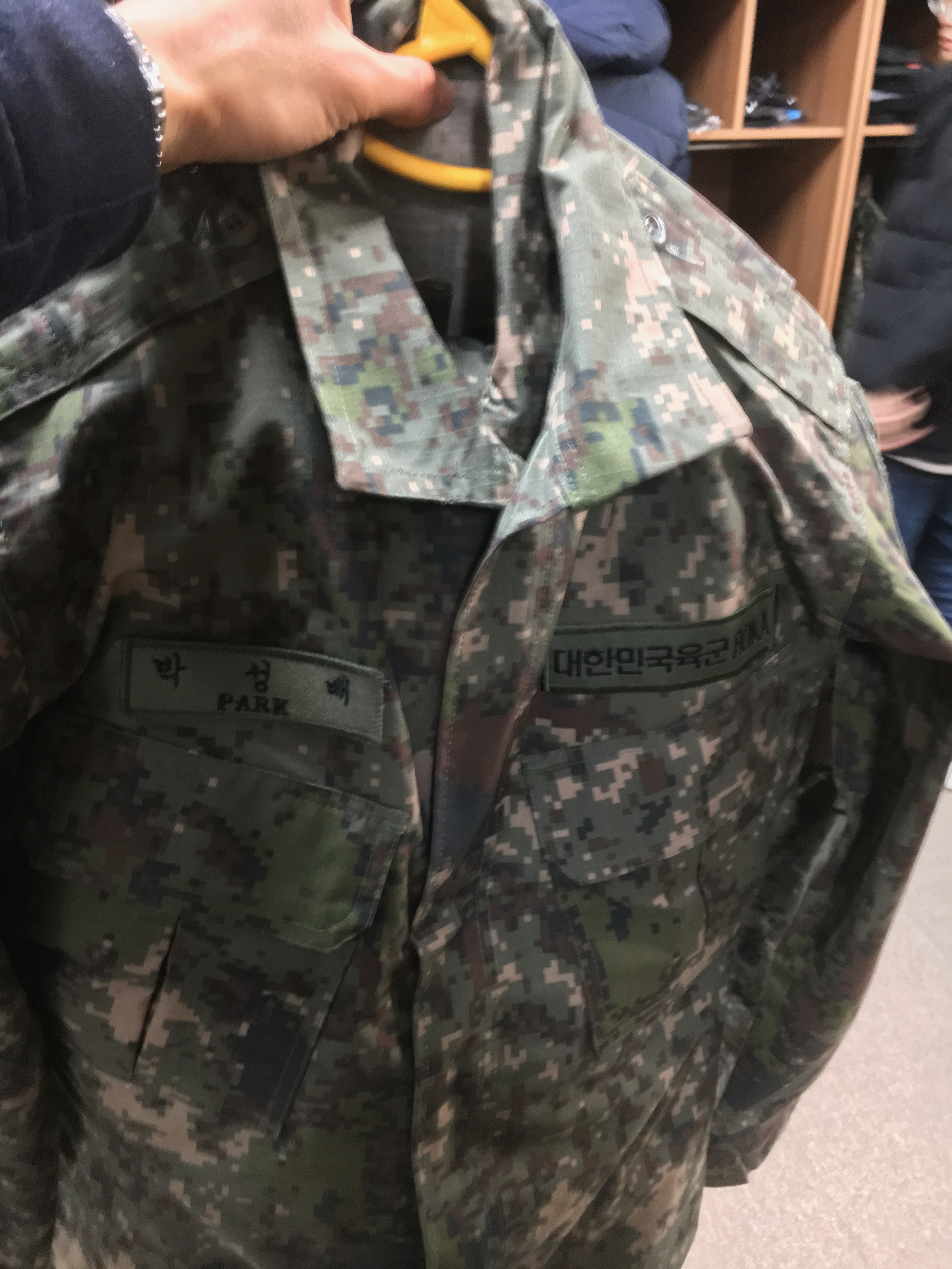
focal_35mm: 29
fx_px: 1063
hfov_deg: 48.2
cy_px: 634
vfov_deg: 61.7
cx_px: 476
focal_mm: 4.15
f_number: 2.2
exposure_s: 1/15
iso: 200
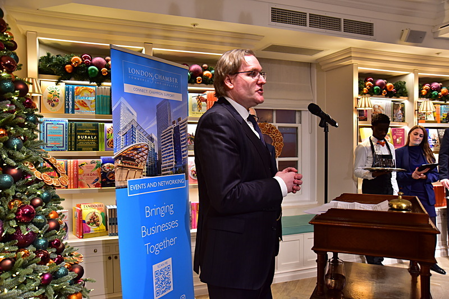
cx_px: 224
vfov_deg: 43.6
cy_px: 150
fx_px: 374
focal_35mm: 30
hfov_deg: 61.9
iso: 1600
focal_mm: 30
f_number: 4
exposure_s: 1/60
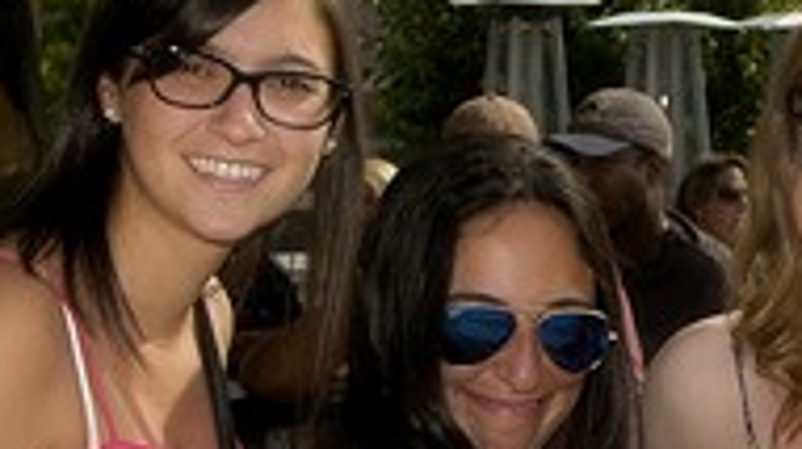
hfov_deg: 13.7
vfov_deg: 7.8
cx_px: 899
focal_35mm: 154
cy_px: 606
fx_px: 3272
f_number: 8
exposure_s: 1/250
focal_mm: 34
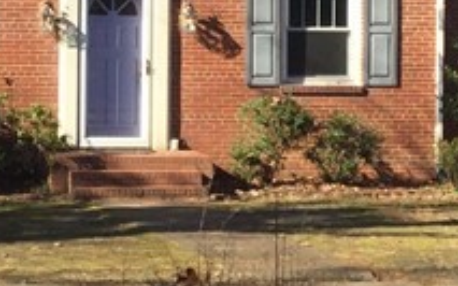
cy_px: 52
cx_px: 110
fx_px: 1972
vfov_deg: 8.3
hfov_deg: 13.2
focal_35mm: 158
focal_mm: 3.3
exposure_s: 1/590
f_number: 2.4
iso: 25
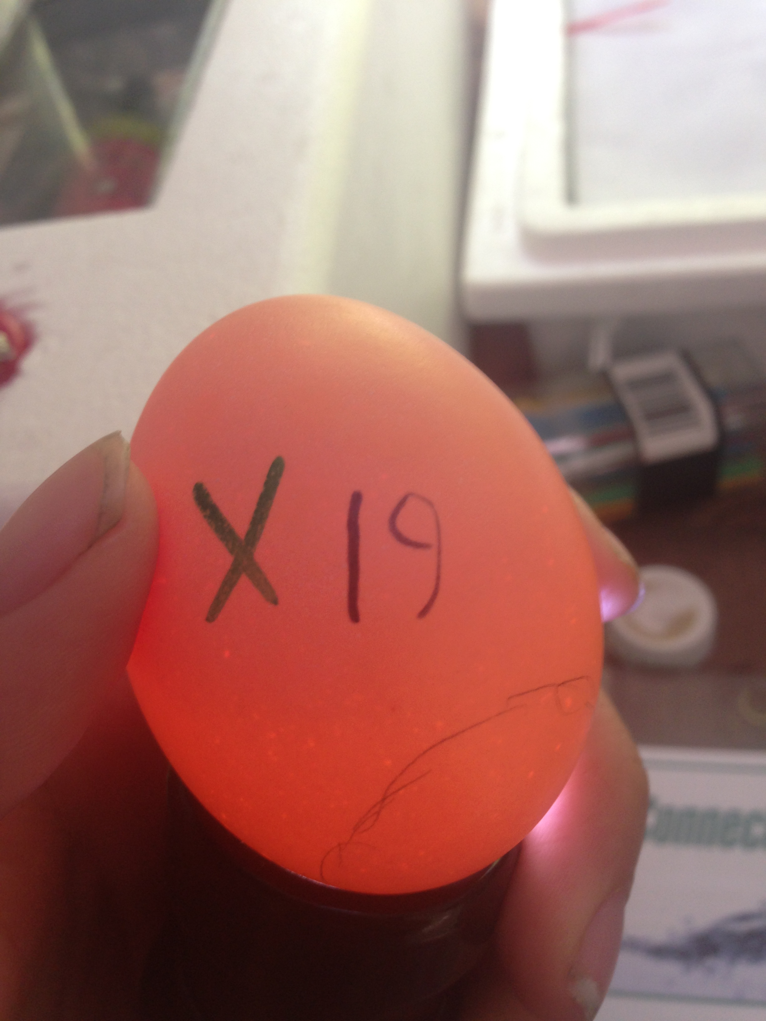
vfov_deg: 55.4
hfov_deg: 42.9
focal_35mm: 33
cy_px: 510
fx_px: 974
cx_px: 383
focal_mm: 4.12
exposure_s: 1/20
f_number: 2.4
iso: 80
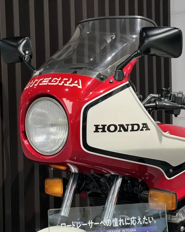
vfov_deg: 19.0
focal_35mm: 101
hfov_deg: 15.2
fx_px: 691
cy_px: 117
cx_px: 118
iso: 200
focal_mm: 9
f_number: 2.8
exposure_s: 1/50
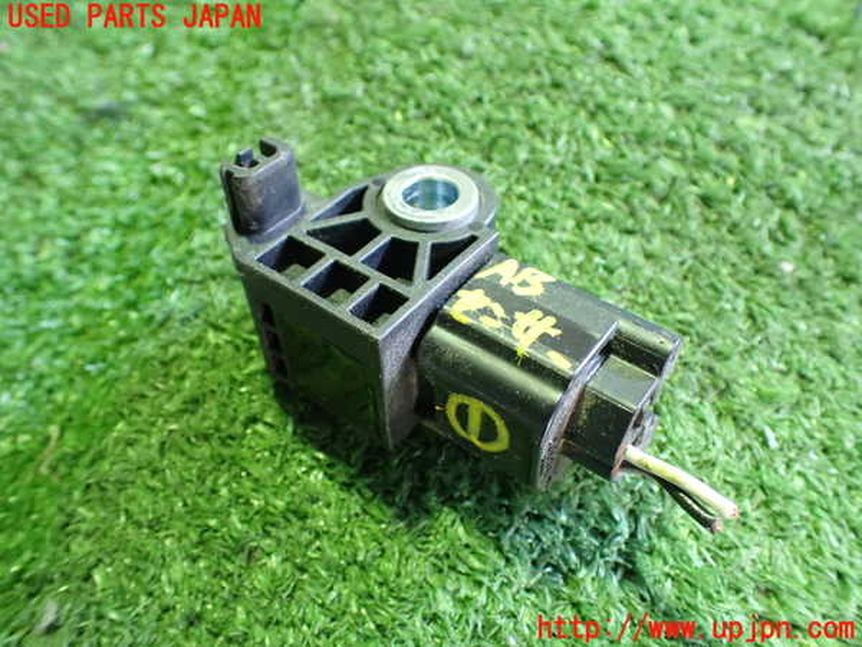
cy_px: 324
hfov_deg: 60.0
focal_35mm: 30
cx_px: 431
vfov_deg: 46.8
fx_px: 747
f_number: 2.3
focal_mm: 5.4
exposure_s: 1/30
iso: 1000
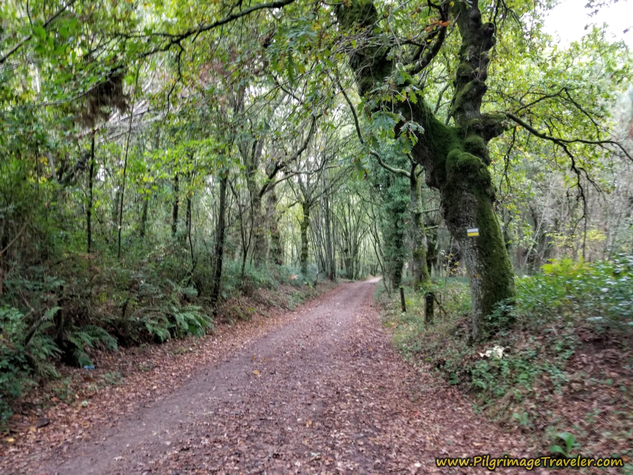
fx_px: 475
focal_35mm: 26
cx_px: 316
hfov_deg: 67.3
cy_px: 238
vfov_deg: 53.1
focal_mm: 4.3
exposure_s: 1/10
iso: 250
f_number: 1.7
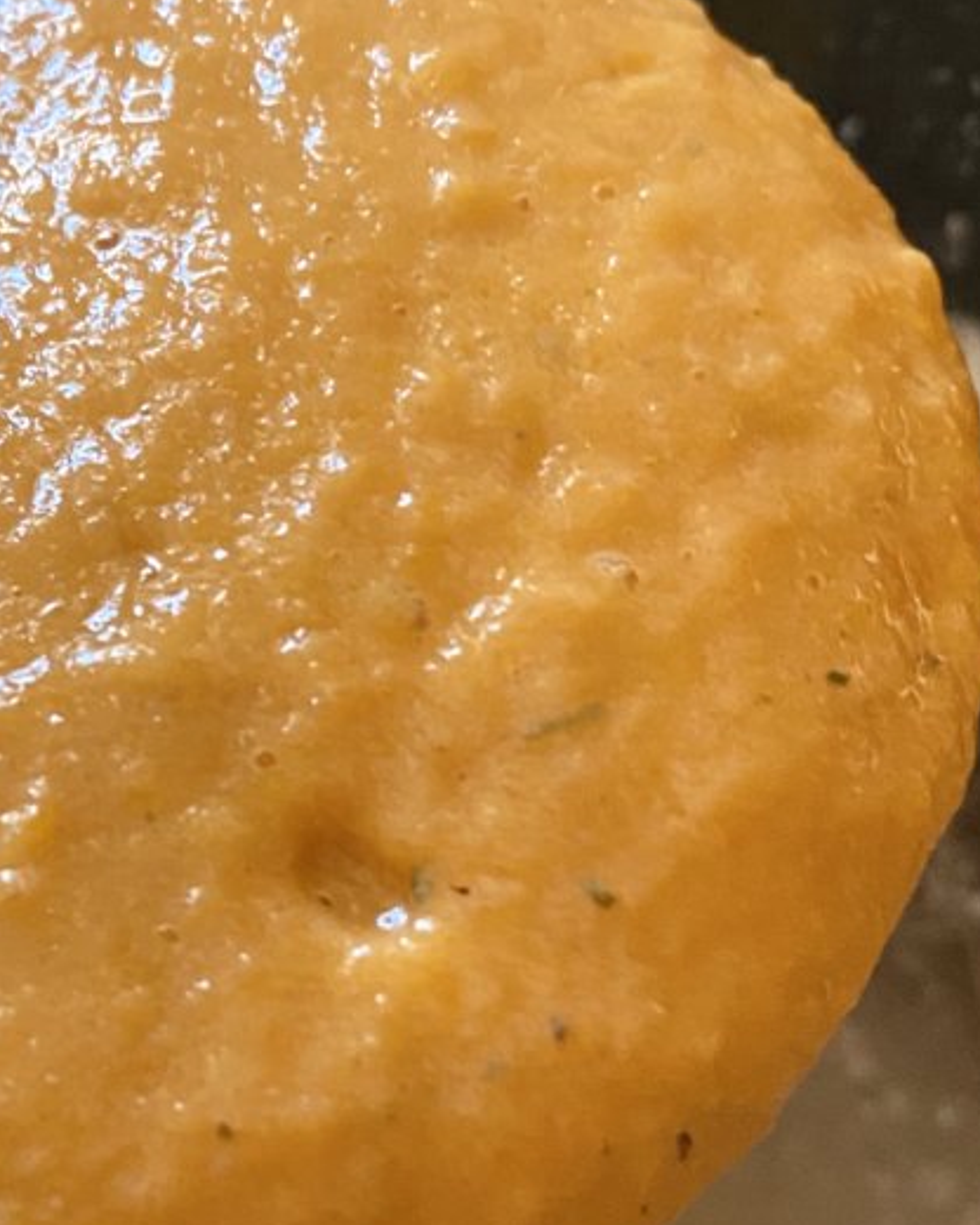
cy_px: 730
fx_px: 2719
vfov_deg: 25.3
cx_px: -40
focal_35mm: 75
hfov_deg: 19.7
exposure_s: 1/60
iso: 400
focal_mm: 4.25
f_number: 1.8
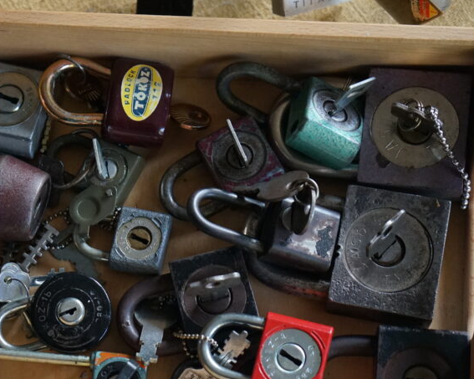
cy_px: 226
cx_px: 98
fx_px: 1094
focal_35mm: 78
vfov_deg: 19.6
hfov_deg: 24.1
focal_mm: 46
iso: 2500
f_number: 4.5
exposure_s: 1/160
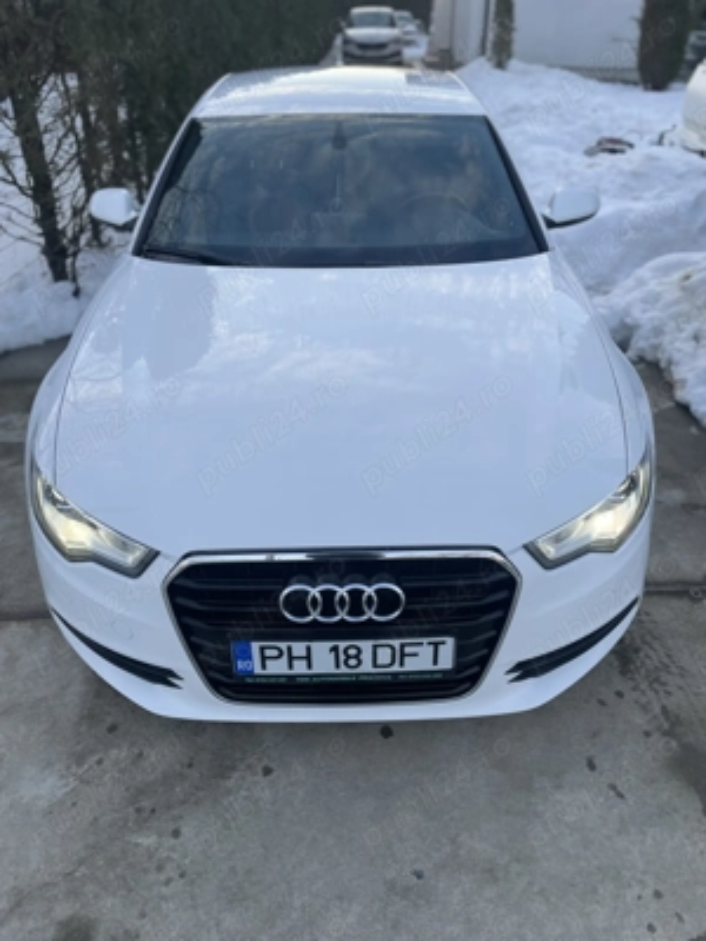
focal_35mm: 26
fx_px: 707
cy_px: 470
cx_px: 353
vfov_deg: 67.3
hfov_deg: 53.1
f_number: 1.6
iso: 50
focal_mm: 4.2
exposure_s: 1/785
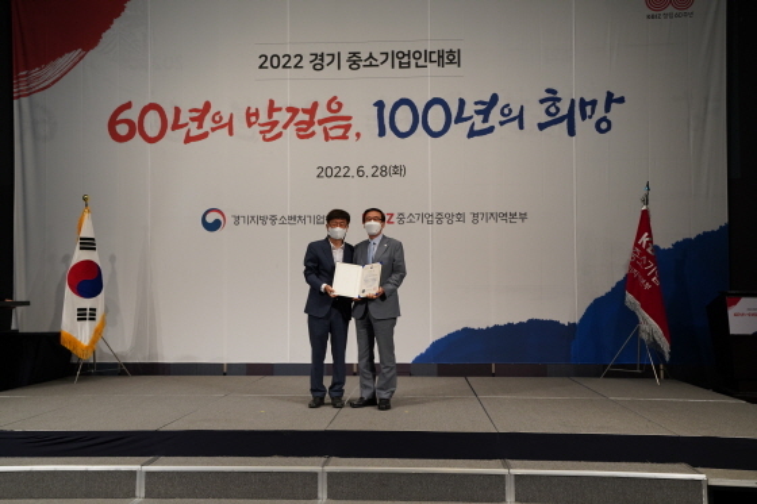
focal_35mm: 35
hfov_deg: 54.4
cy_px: 252
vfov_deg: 37.8
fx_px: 736
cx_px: 378
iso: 1000
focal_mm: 35
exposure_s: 1/160
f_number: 4
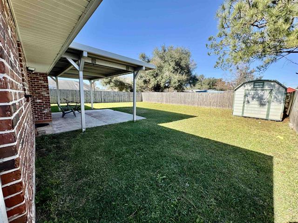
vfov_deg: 85.7
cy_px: 112
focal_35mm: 14
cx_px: 149
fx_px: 121
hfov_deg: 102.1
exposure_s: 1/756
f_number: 2.2
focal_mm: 2.22
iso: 50
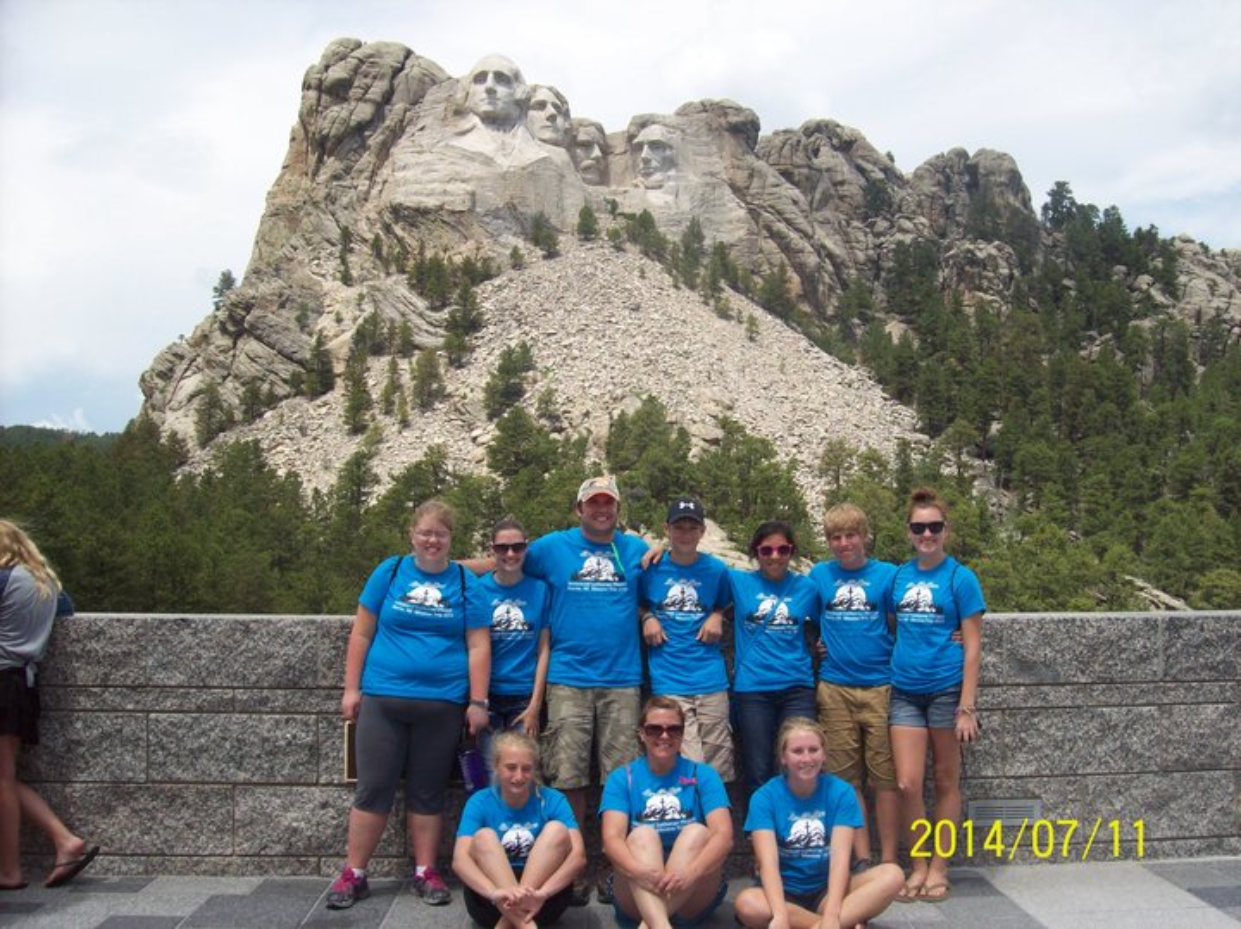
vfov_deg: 39.6
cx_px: 620
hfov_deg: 51.4
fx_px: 1290
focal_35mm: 36
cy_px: 464
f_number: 4.8
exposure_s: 1/519
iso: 80
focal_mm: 6
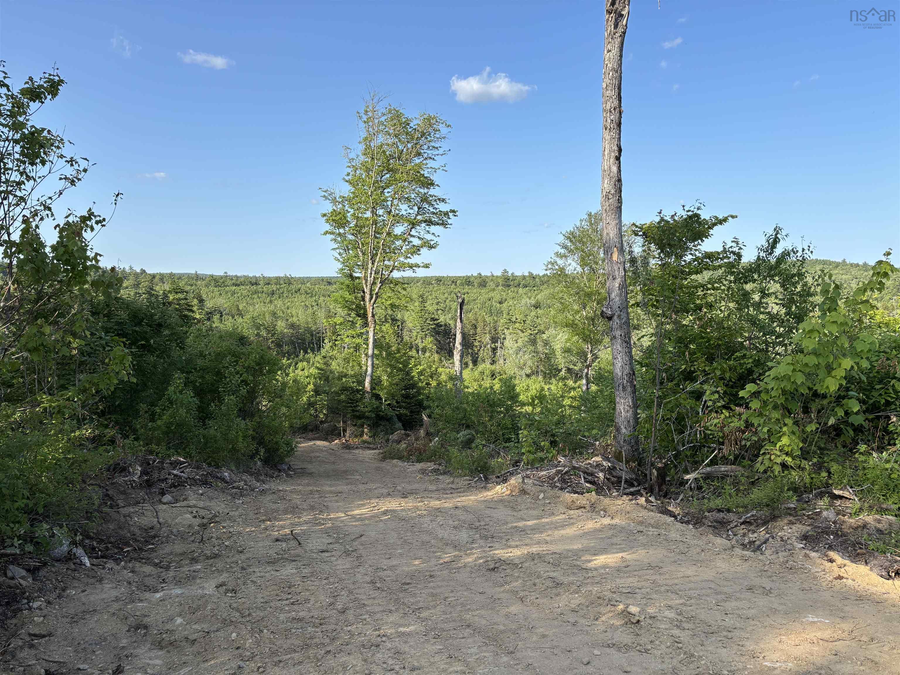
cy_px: 338
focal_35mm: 26
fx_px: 676
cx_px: 450
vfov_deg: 53.1
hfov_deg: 67.3
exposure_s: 1/1984
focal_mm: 5.96
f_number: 1.6
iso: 50
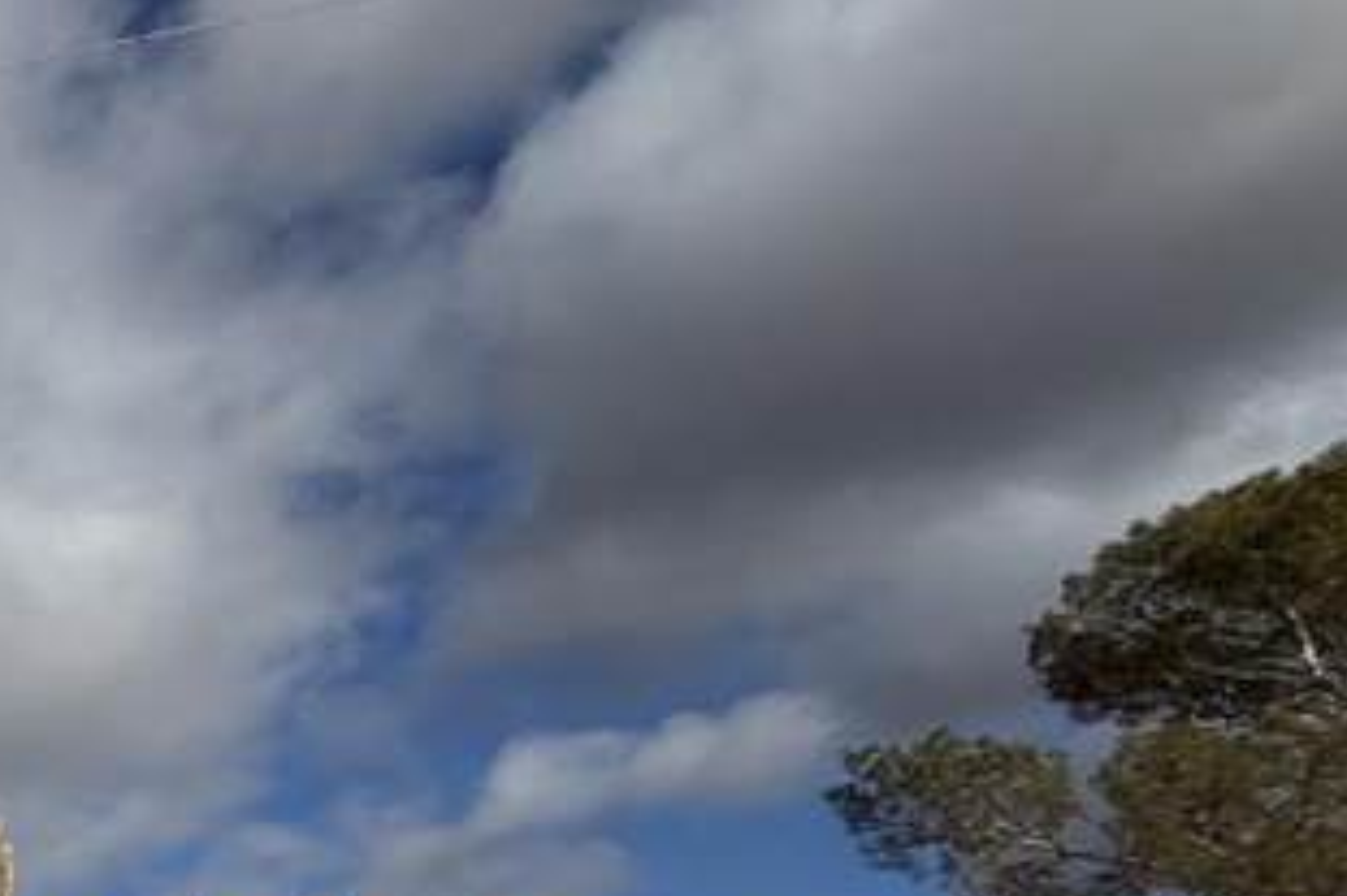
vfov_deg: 21.8
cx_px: -1408
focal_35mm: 60
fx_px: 2244
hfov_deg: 18.7
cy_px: 892
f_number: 2.2
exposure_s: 1/6173
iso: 50
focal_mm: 2.22
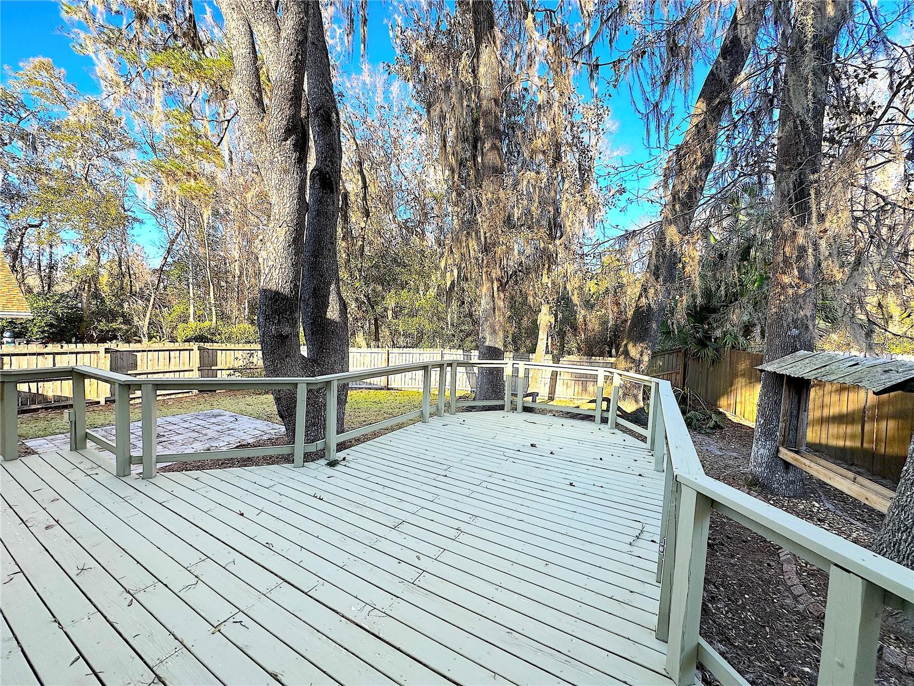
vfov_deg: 85.7
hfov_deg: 102.1
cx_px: 457
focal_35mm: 14
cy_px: 343
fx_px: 370
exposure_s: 1/371
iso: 40
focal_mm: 2.22
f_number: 2.2
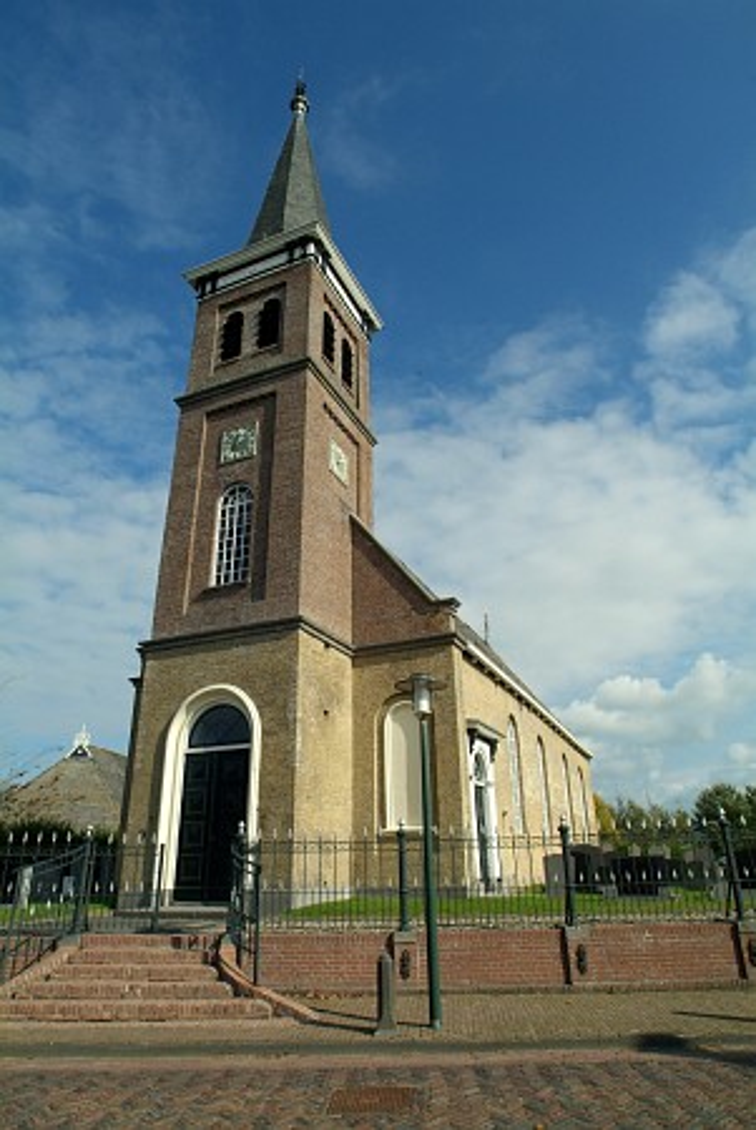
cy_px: 565
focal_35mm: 21
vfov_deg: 81.1
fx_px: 660
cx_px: 378
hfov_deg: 59.6
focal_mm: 14
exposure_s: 1/1500
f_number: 6.7
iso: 400
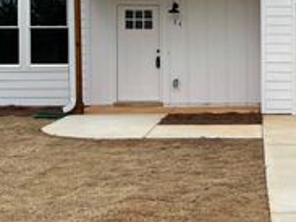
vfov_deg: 20.5
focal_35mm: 71
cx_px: 277
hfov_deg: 26.3
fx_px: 607
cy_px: 49
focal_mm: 5.7
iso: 50
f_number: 1.5
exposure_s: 1/2165
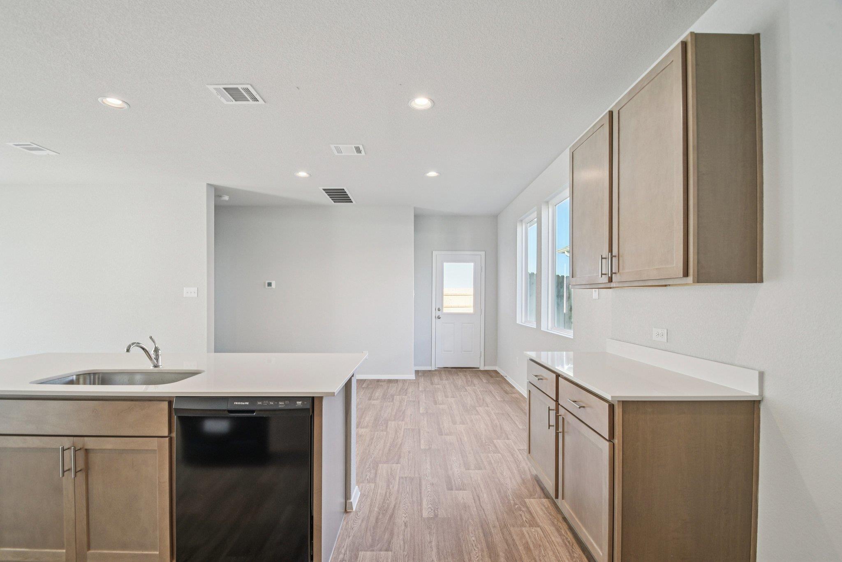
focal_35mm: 15
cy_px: 281
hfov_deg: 100.4
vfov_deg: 77.3
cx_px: 421
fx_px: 351
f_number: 8
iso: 400
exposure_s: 1/13
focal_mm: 10
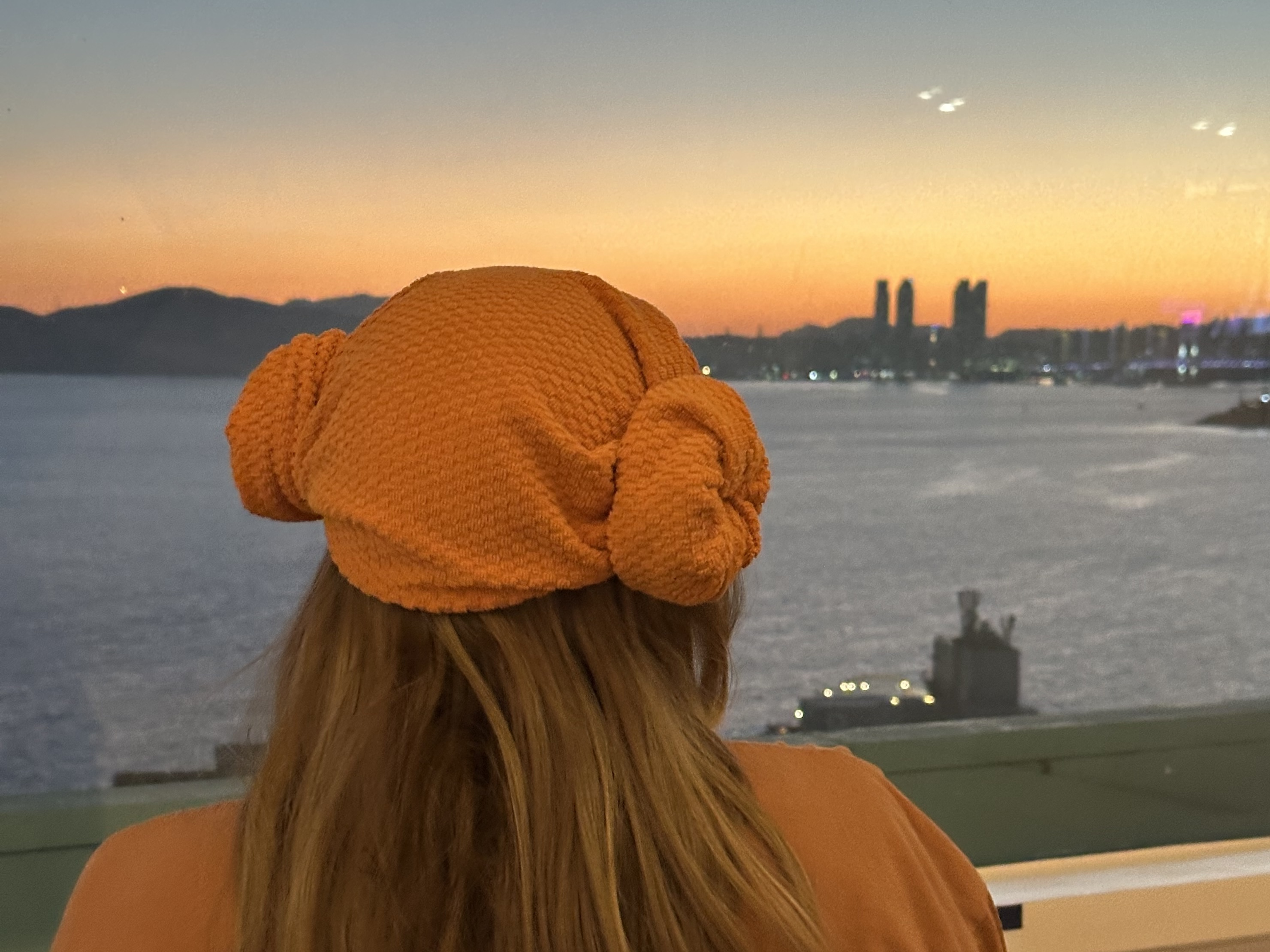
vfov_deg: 30.3
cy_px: 476
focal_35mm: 48
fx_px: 1761
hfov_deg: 39.7
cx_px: 635
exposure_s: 1/40
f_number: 1.78
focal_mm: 6.86
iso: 320
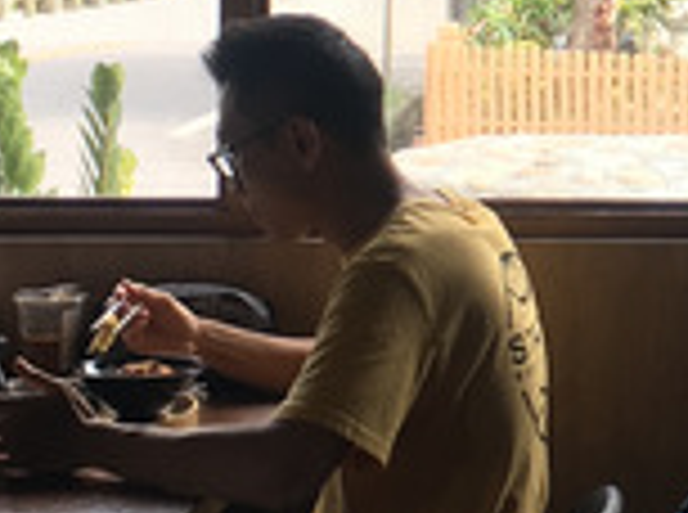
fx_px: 3014
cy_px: -86
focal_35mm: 152
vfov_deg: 9.6
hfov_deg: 12.6
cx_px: 881
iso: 25
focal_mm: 4.15
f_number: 2.2
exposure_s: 1/141
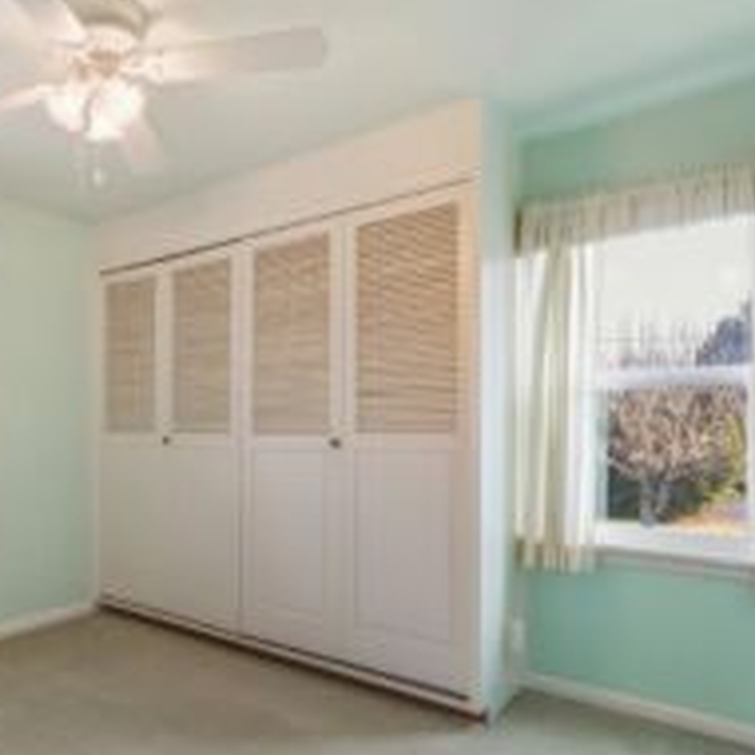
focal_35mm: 25
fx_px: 617
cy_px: 439
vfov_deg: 62.6
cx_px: 99
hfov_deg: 55.9
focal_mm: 14
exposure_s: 1/200
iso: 400
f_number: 11
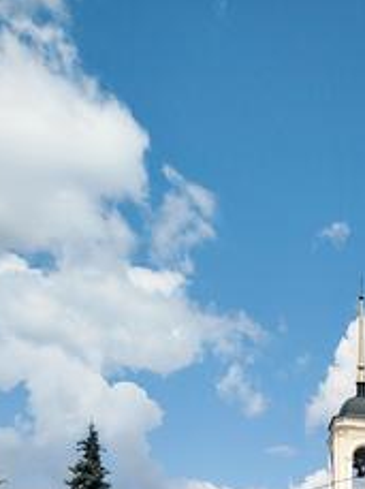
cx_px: 461
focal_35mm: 63
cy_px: 638
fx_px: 888
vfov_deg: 26.1
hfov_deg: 21.3
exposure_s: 1/1327
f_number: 1.7
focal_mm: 5.31
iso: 50
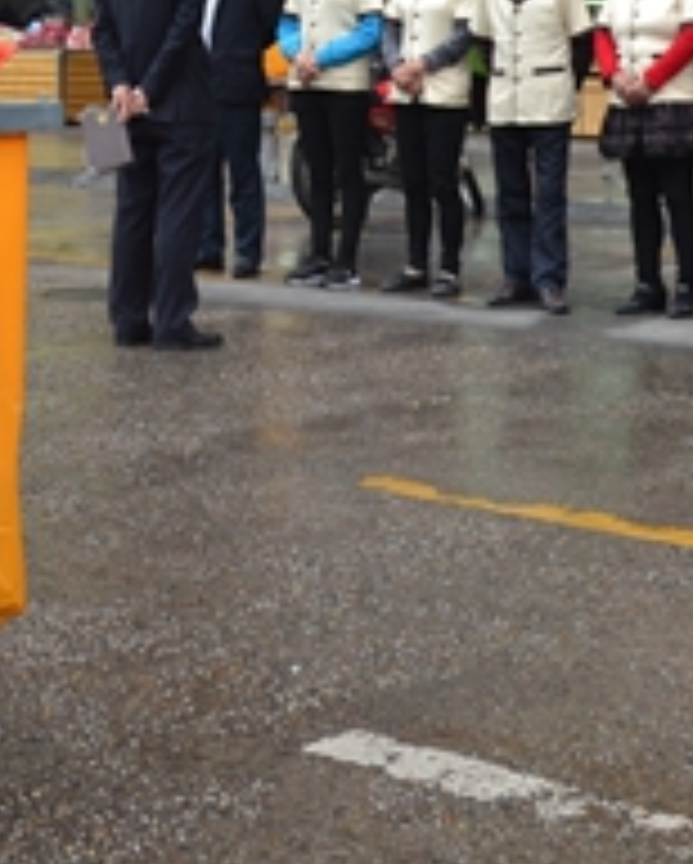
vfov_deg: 23.2
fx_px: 2022
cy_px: 14
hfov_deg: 19.1
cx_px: 63
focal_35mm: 79
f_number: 4.5
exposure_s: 1/80
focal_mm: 18
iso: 400
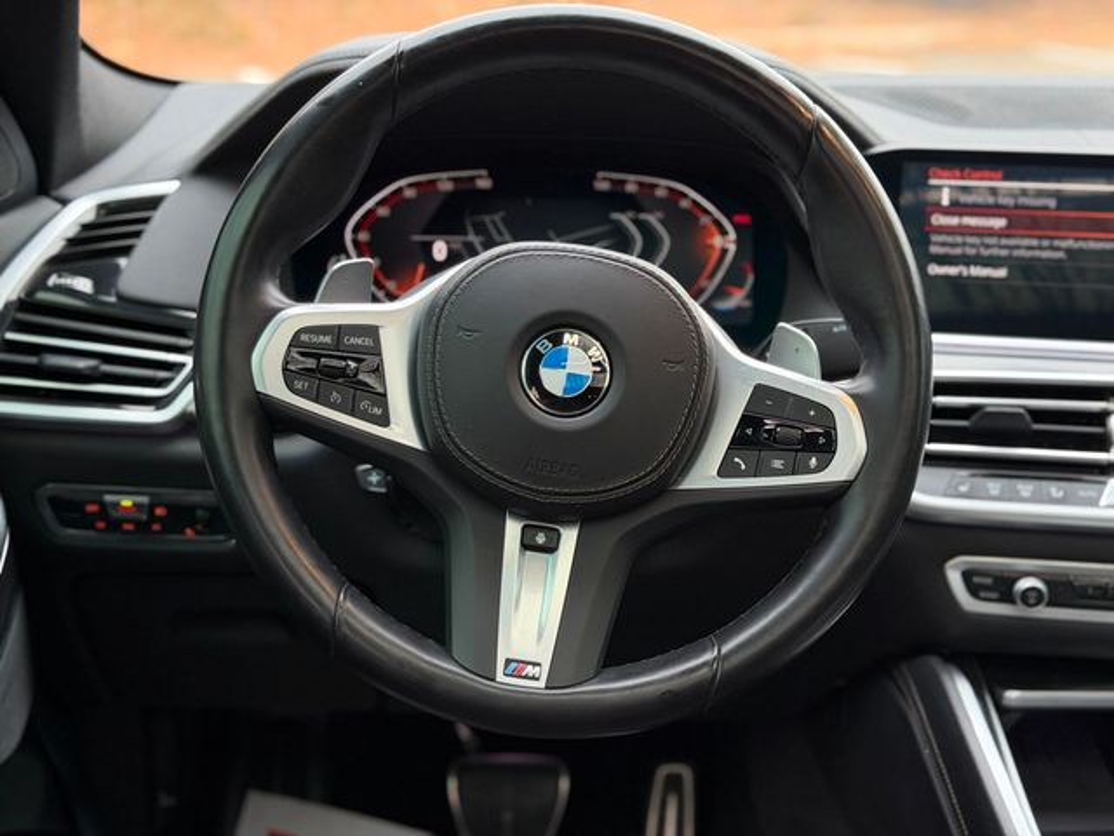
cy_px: 418
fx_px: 1545
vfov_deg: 30.3
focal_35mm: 48
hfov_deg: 39.7
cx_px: 557
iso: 160
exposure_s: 1/49
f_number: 1.78
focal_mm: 6.76
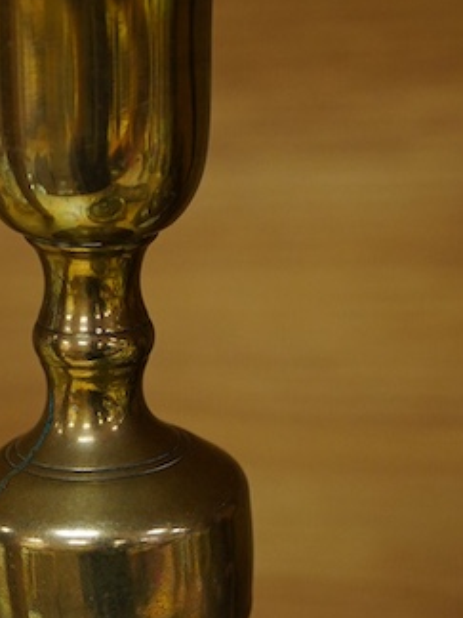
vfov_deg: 16.4
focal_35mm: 120
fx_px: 2140
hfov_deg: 12.3
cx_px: 160
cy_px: 328
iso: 1250
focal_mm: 30
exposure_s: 1/125
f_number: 6.3
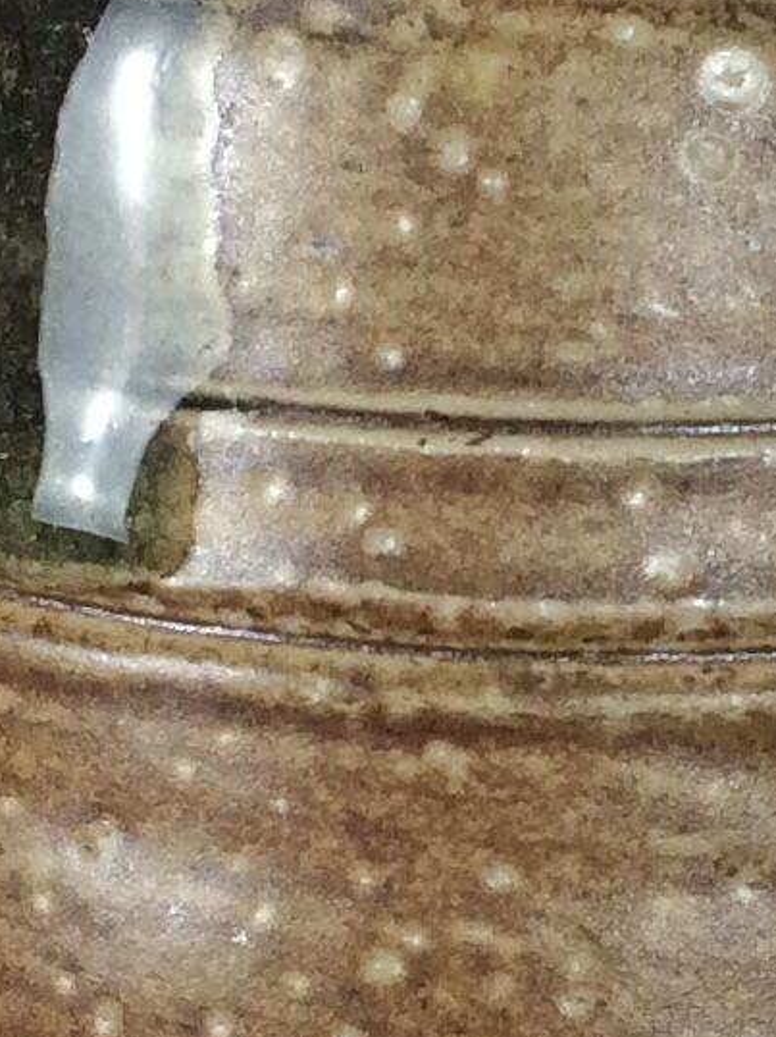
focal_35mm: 176
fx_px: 5265
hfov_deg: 8.4
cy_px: 572
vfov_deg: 11.2
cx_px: 682
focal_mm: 4.15
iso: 40
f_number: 2.2
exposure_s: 1/50
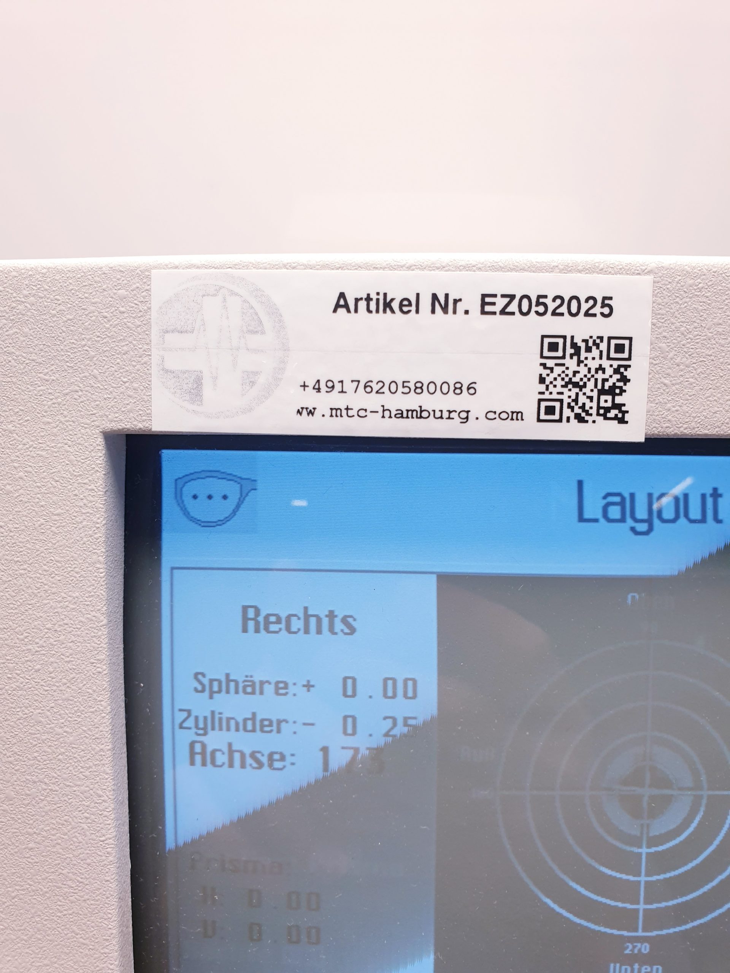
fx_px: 731
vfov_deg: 67.3
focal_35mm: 26
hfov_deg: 53.1
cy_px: 486
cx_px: 365
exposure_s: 1/100
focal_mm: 4.3
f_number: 2.4
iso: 80
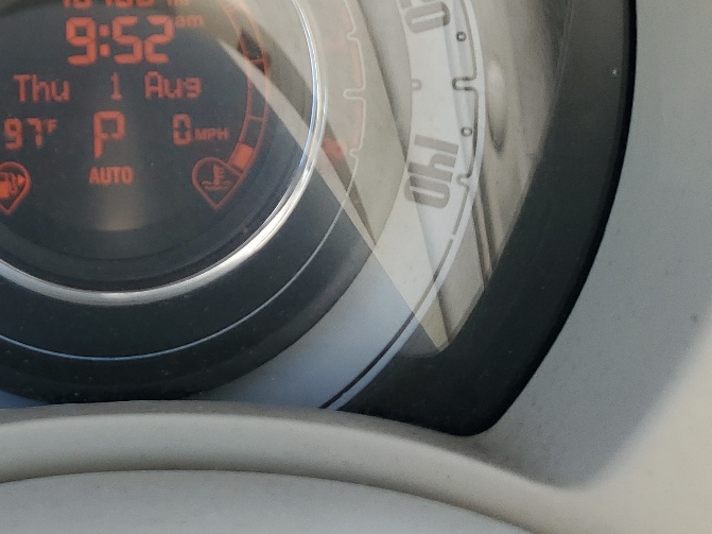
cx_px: 13
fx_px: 1275
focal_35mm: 62
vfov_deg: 22.7
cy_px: -4
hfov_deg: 29.3
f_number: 1.5
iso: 50
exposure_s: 1/476
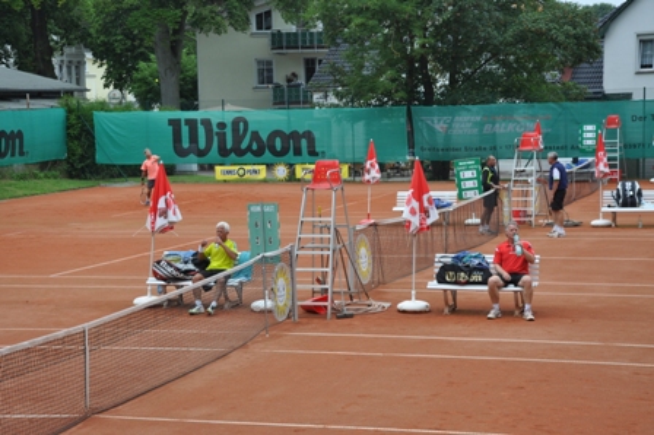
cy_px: 218
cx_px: 327
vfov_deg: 15.7
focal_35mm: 87
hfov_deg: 23.4
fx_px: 1579
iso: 200
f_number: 7.1
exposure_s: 1/200
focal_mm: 58
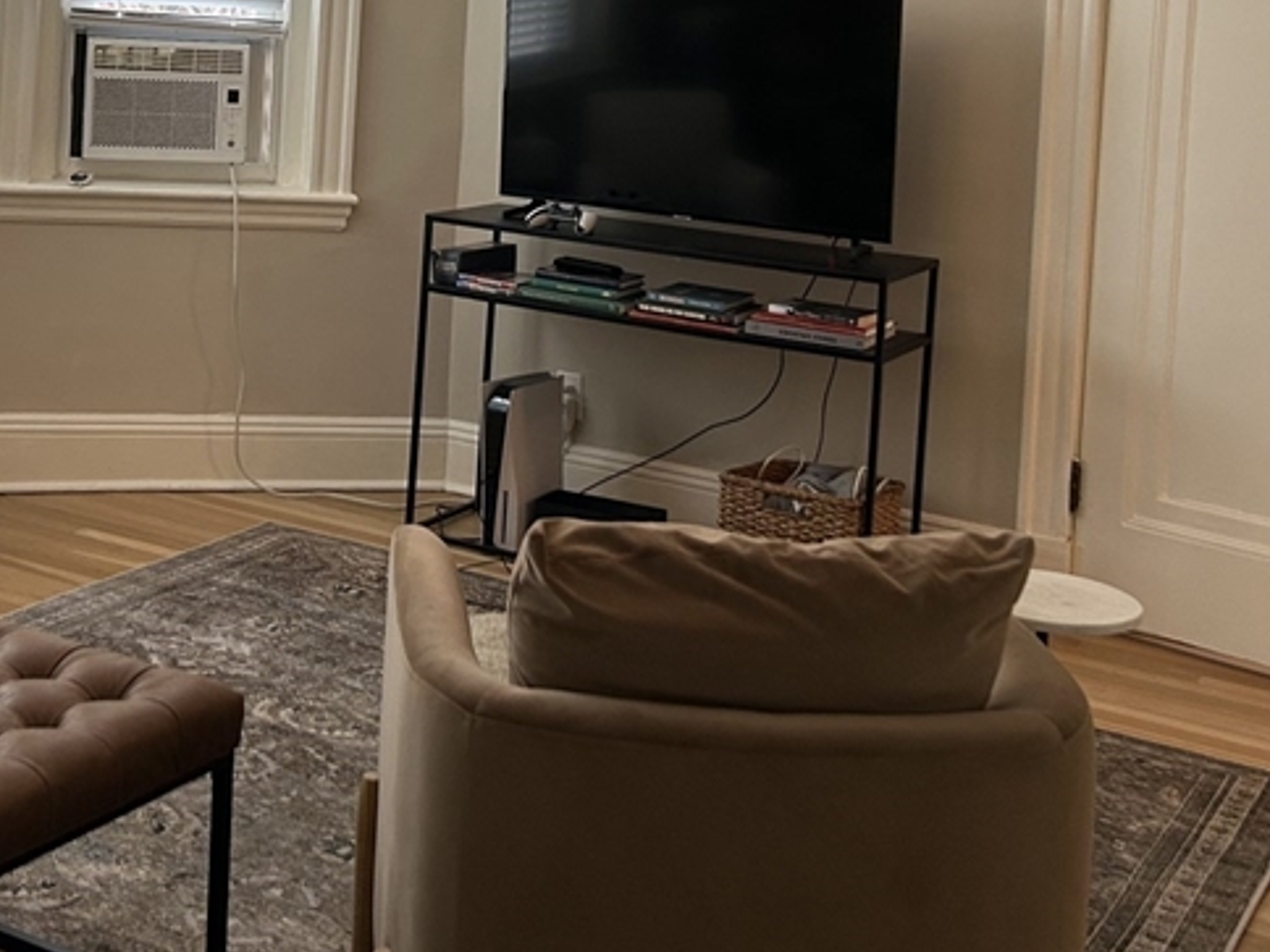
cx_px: 386
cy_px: 18
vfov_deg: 25.4
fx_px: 2018
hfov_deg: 34.5
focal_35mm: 55
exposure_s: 1/120
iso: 100
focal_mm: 5.7
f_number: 1.5
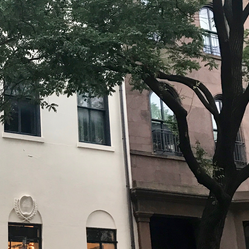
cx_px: 32
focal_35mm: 71
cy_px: 160
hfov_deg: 23.8
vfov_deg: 24.2
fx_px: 578
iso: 40
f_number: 1.8
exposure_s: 1/17
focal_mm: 3.99
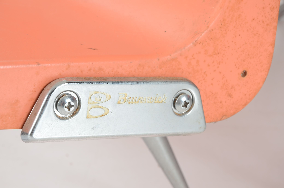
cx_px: 142
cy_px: 94
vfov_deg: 12.1
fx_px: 886
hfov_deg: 18.2
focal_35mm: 112
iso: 200
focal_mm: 75
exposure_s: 1/60
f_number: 8
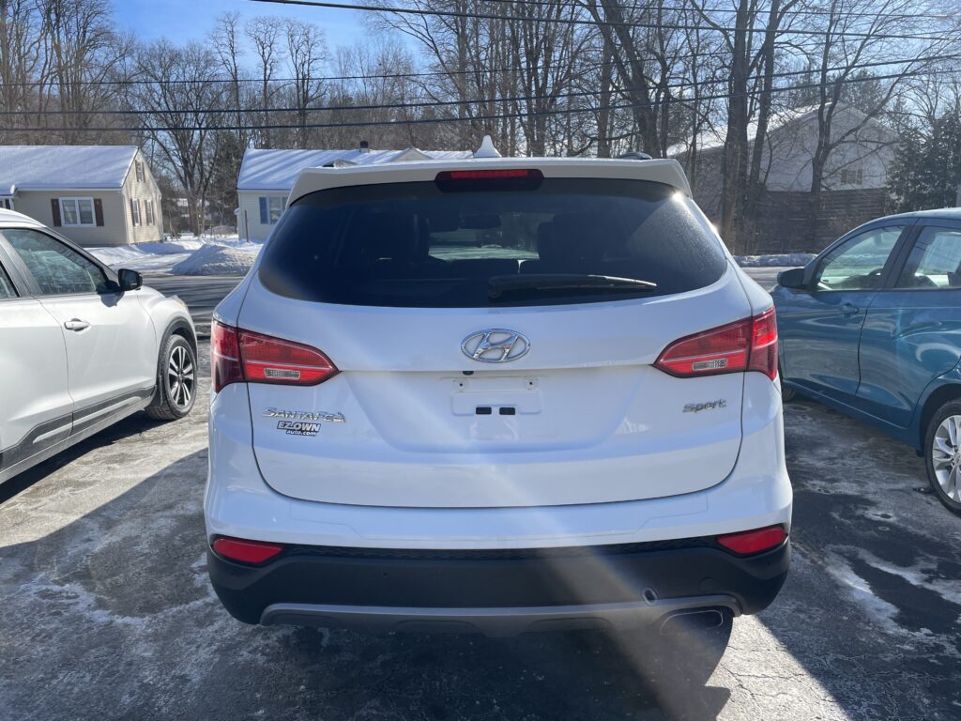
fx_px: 722
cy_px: 360
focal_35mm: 26
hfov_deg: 67.3
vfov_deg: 53.1
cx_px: 480
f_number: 1.6
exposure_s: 1/2304
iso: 32
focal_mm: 4.2
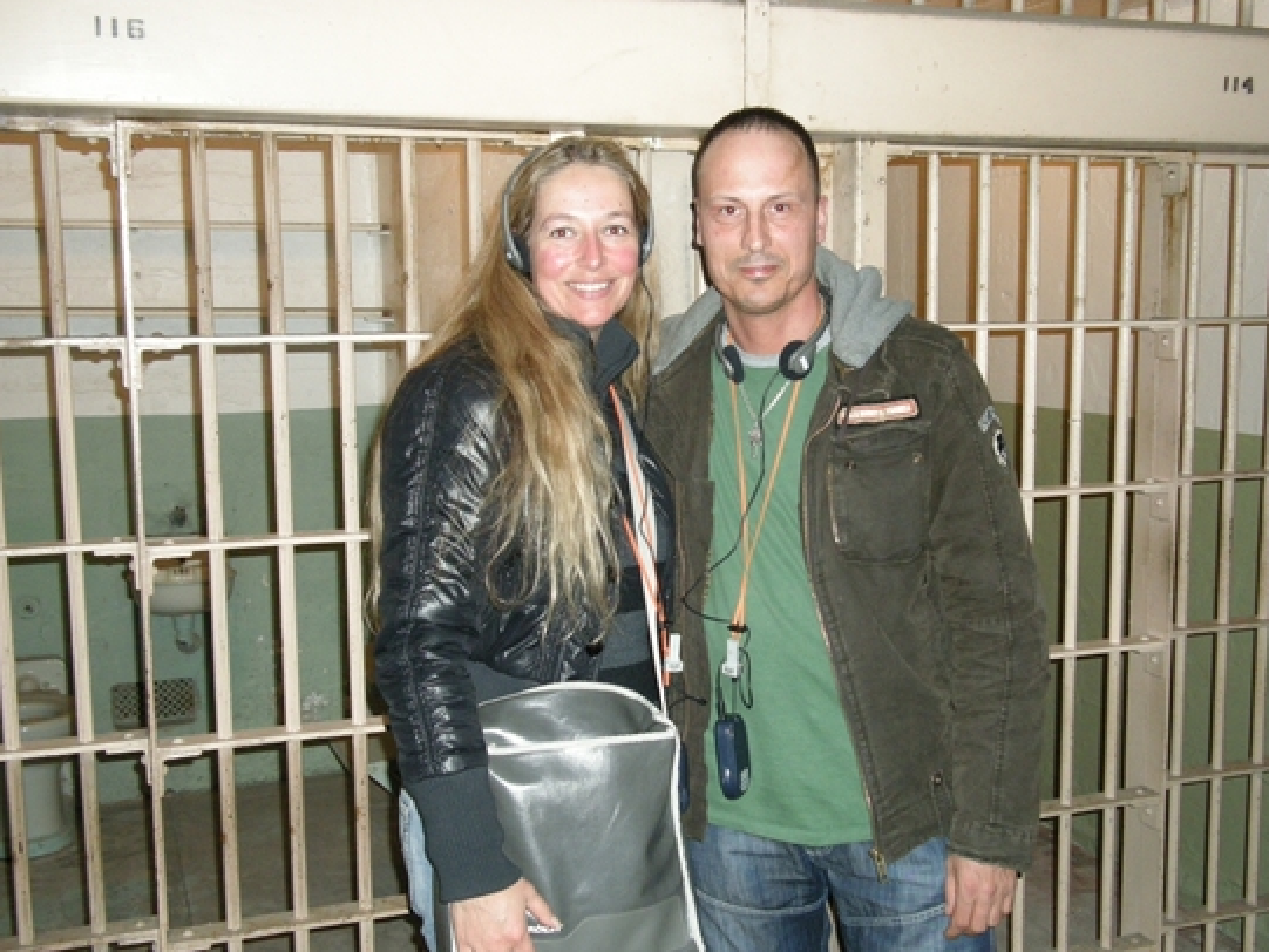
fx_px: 1503
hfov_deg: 45.7
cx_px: 680
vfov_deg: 35.1
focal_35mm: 41
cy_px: 502
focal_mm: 7.9
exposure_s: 1/60
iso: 460
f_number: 2.8
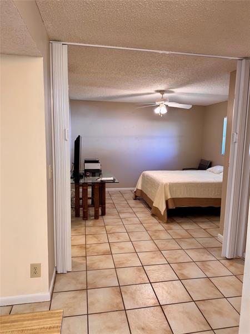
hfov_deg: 56.8
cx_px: 125
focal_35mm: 24
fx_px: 231
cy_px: 167
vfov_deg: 71.6
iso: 125
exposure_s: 1/60
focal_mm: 6.76
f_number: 1.78
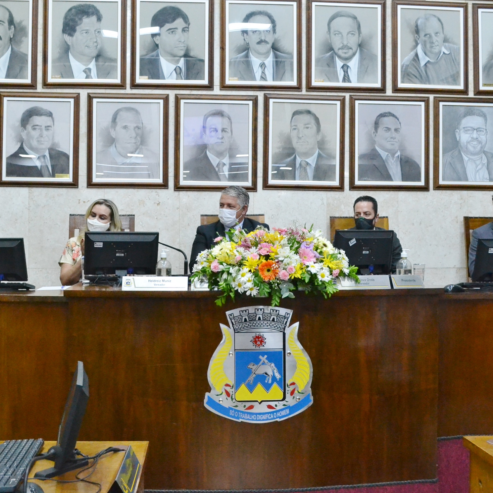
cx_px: 212
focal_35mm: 44
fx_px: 709
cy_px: 237
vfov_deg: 38.3
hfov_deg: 38.3
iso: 3200
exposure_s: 1/125
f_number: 5.6
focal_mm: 22
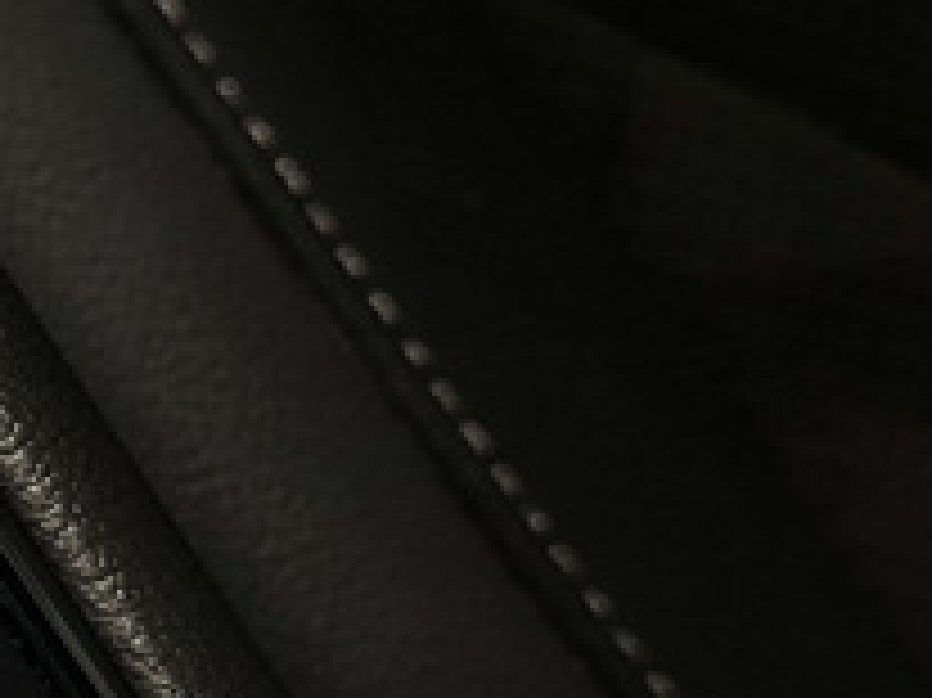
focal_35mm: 139
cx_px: -347
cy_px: 185
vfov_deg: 10.6
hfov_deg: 13.6
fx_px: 3740
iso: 640
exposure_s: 1/25
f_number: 1.78
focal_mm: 6.86
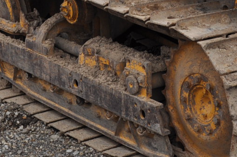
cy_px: -98
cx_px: 194
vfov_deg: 9.5
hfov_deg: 14.7
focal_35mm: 139
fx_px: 914
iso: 200
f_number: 9
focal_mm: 22
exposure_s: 1/320
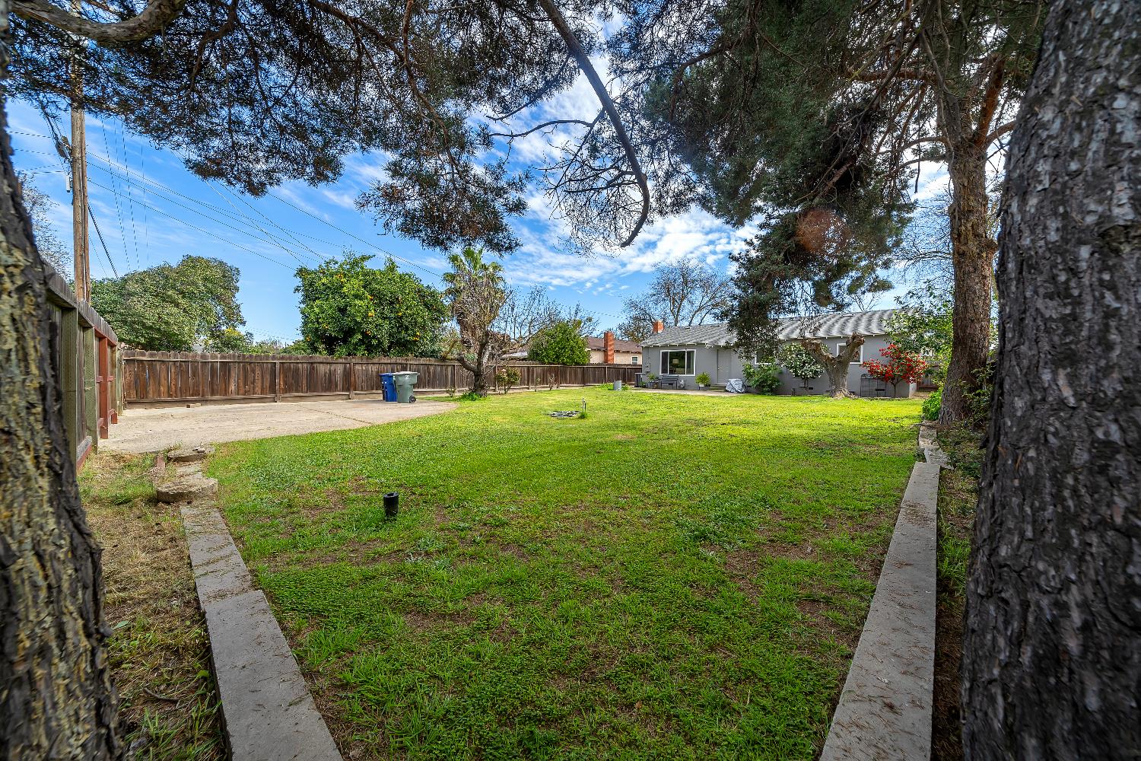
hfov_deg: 112.6
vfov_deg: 90.0
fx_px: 380
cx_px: 570
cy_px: 380
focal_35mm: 12
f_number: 8
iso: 100
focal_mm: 12
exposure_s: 1/125
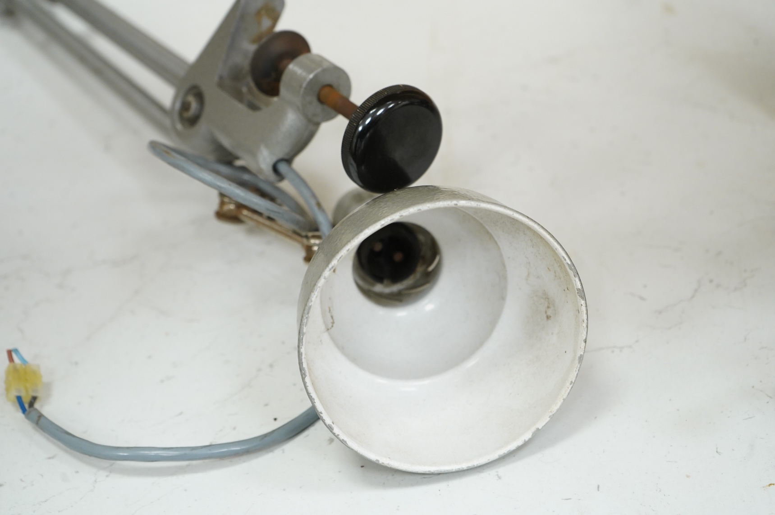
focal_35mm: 60
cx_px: 388
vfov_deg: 22.6
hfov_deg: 33.4
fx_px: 1291
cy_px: 258
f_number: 5
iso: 3200
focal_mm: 60
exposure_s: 1/125
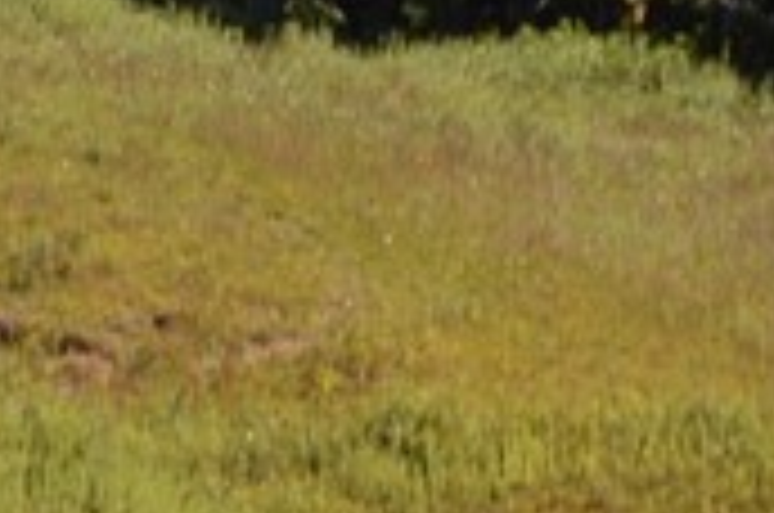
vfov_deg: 5.5
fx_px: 5301
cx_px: -547
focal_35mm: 247
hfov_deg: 8.1
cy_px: 166
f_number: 6.3
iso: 100
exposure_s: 1/160
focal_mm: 26
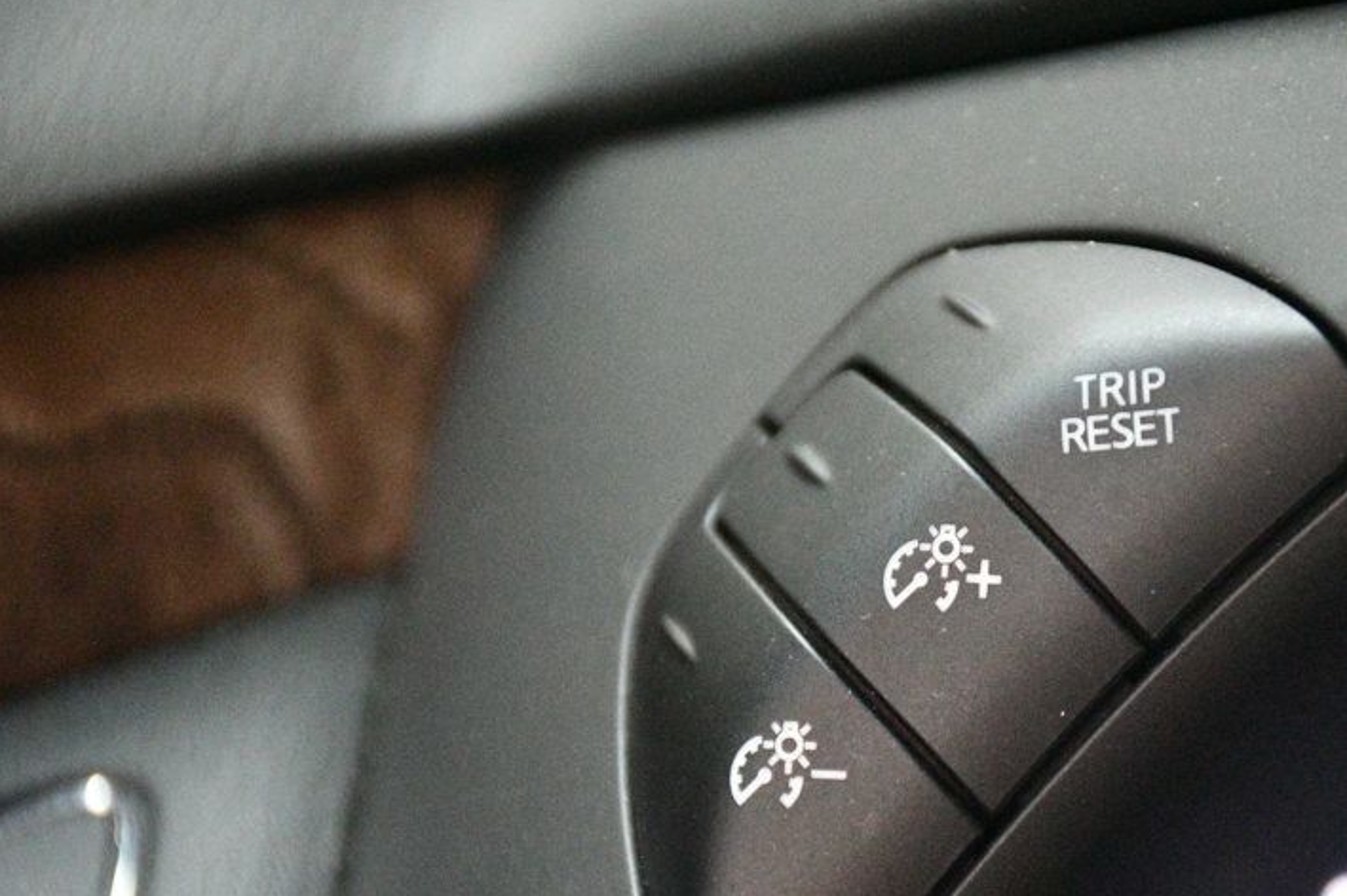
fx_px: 7666
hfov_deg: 10.0
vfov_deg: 6.7
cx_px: 939
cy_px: 636
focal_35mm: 205
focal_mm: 95
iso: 9000
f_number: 5.3
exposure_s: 1/60
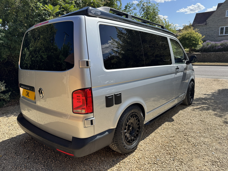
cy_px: 86
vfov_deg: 56.8
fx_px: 158
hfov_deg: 71.6
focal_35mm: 24
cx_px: 114
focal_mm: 6.76
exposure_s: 1/2959
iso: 80
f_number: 1.78
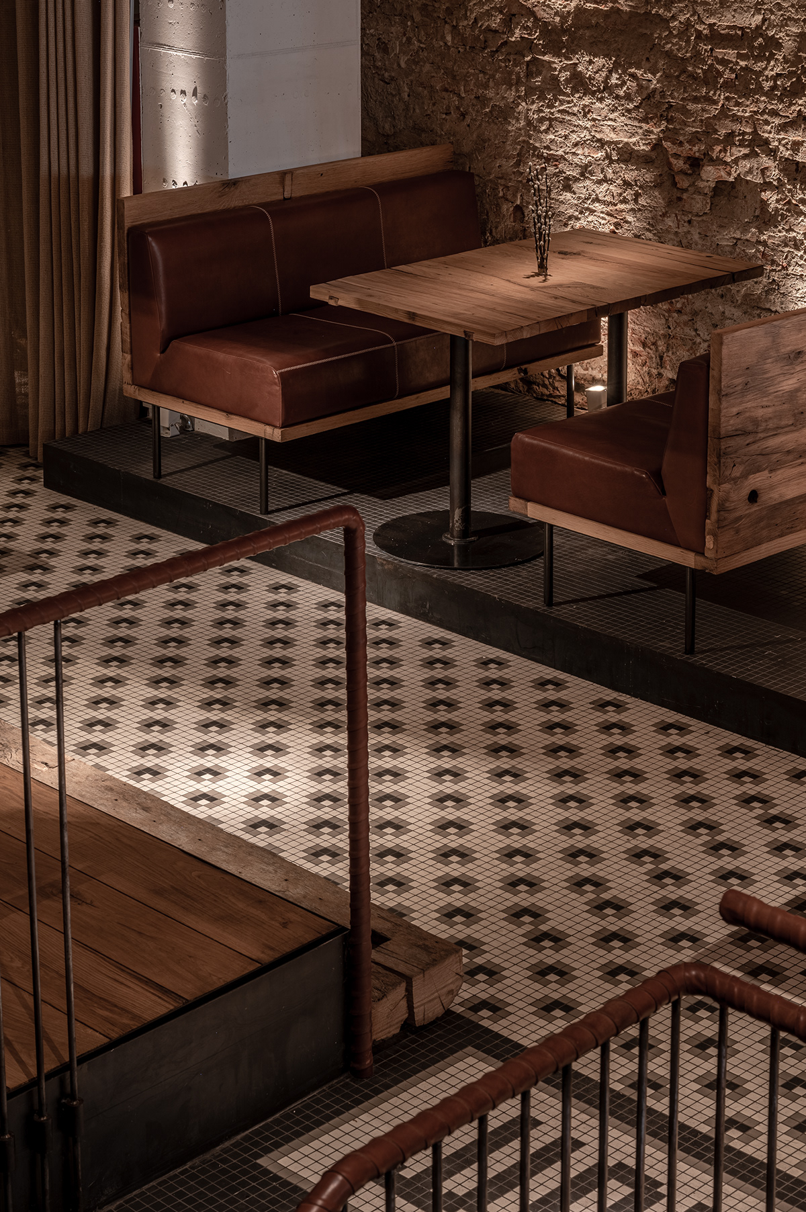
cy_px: 606
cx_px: 403
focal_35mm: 70
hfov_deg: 19.4
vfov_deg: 28.9
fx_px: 2354
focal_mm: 70
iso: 125
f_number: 13
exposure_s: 1/2.5
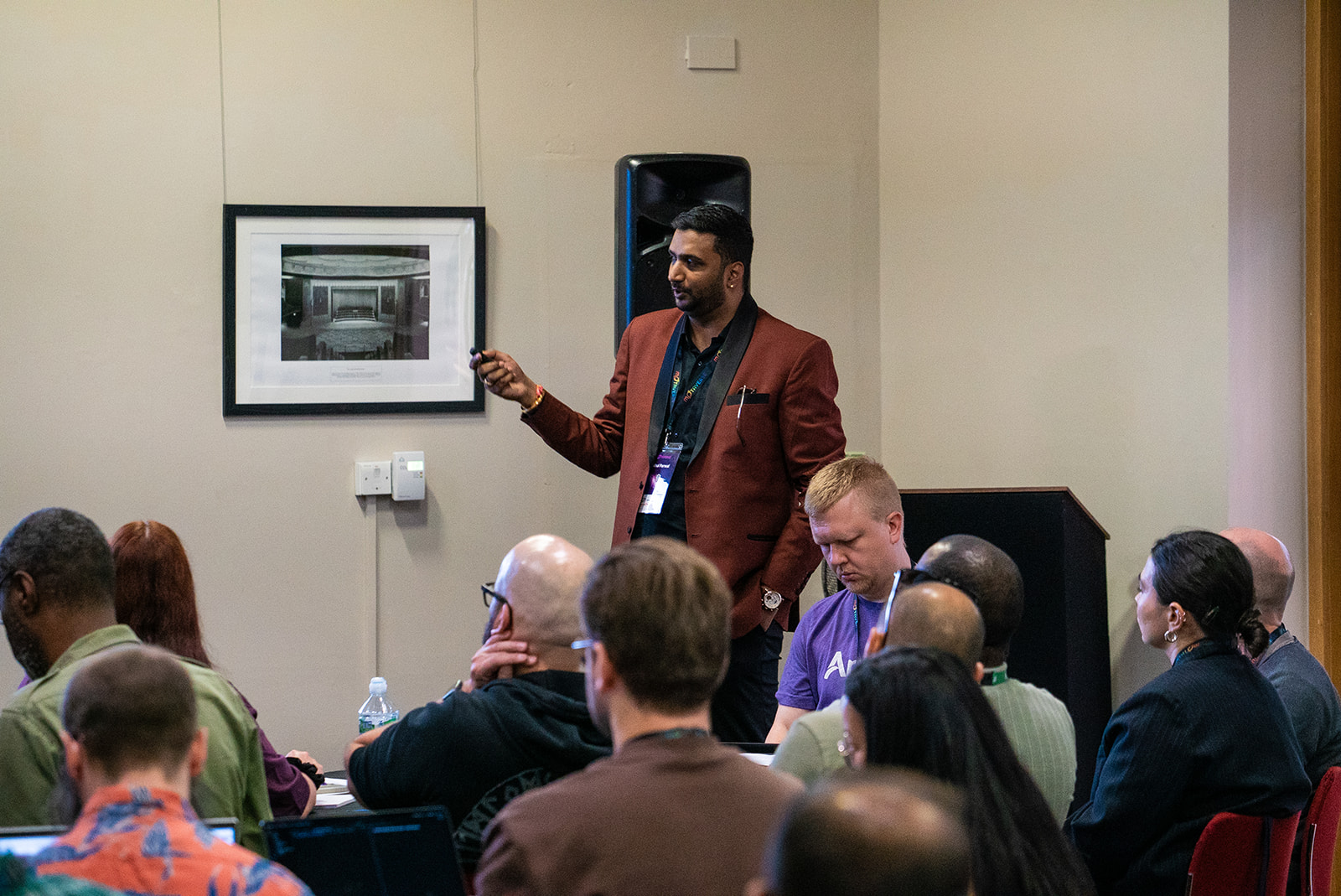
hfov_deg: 14.2
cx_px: 670
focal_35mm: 144
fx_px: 5367
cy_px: 448
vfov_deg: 9.5
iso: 5000
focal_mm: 144
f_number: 5.6
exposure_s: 1/125
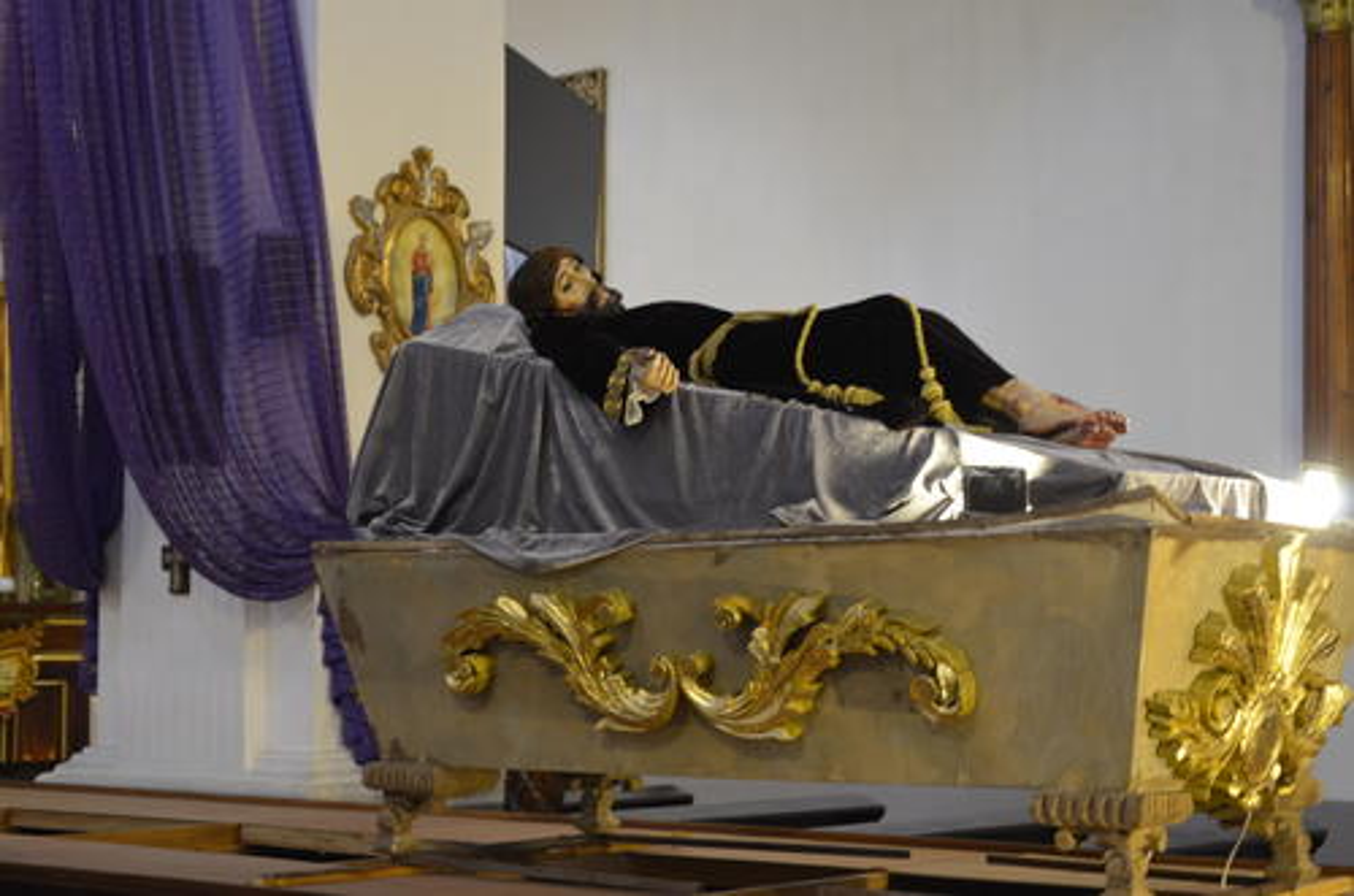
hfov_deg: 32.0
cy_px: 448
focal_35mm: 63
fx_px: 2364
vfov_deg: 21.5
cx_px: 677
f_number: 5.3
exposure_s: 1/40
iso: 800
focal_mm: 42
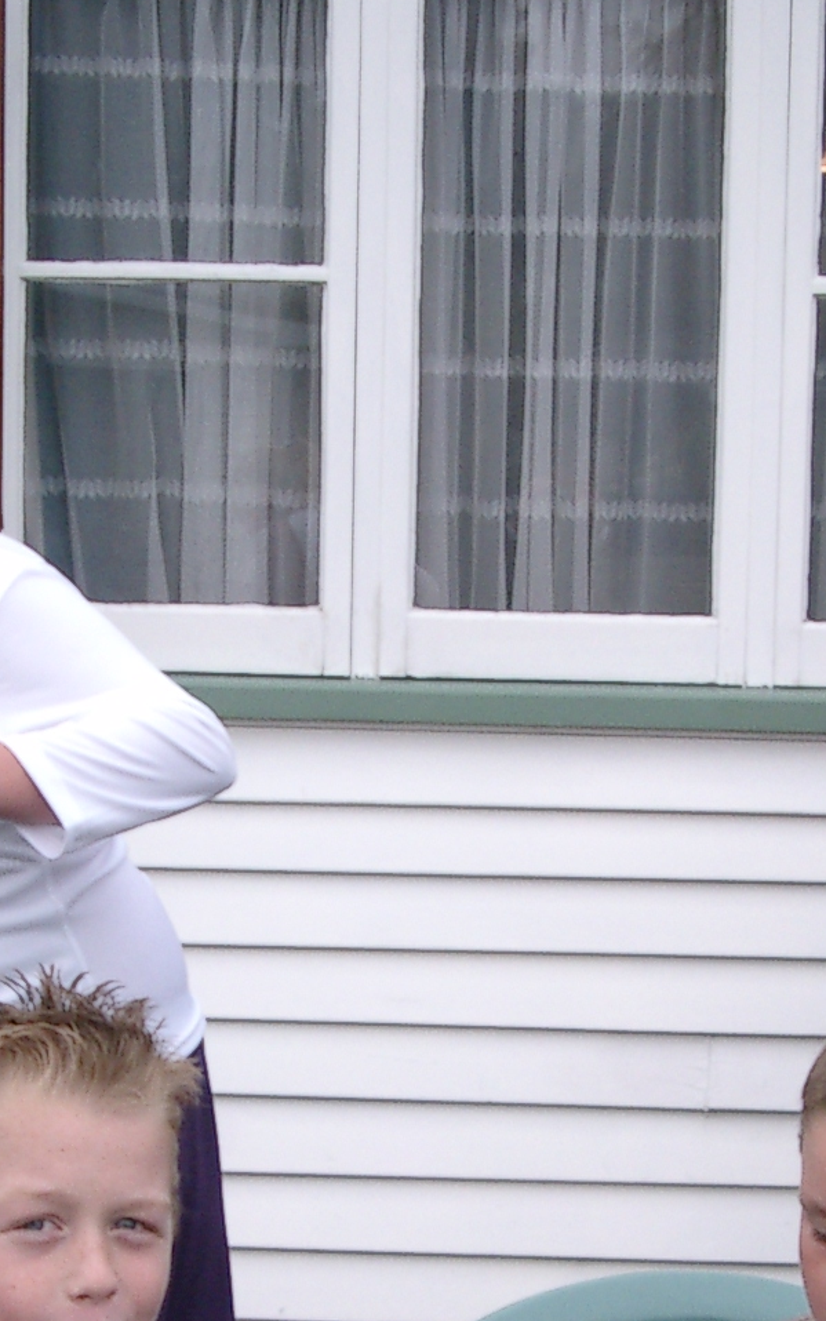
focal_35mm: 94
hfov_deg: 13.9
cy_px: 1044
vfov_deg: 21.8
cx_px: 507
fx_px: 3385
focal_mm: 7.6
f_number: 2.6
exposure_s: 1/640
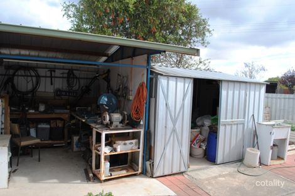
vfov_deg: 47.9
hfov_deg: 67.4
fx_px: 221
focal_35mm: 27
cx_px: 148
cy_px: 98
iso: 100
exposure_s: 1/125
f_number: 5.6
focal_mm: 18
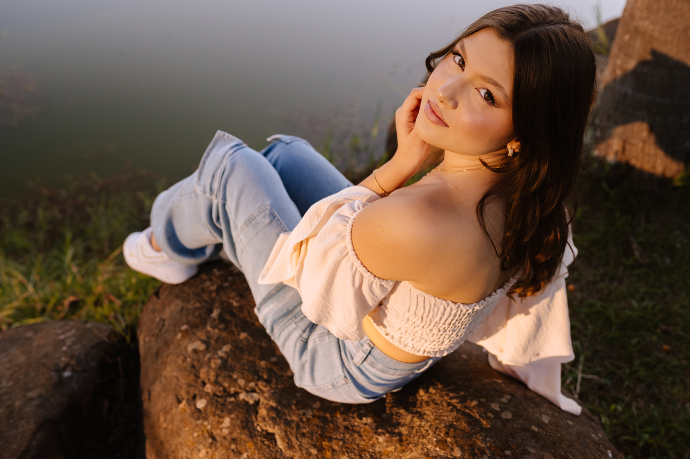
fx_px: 670
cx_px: 345
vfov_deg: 37.8
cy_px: 230
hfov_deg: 54.5
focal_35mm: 35
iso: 400
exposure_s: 1/400
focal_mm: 35
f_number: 3.5
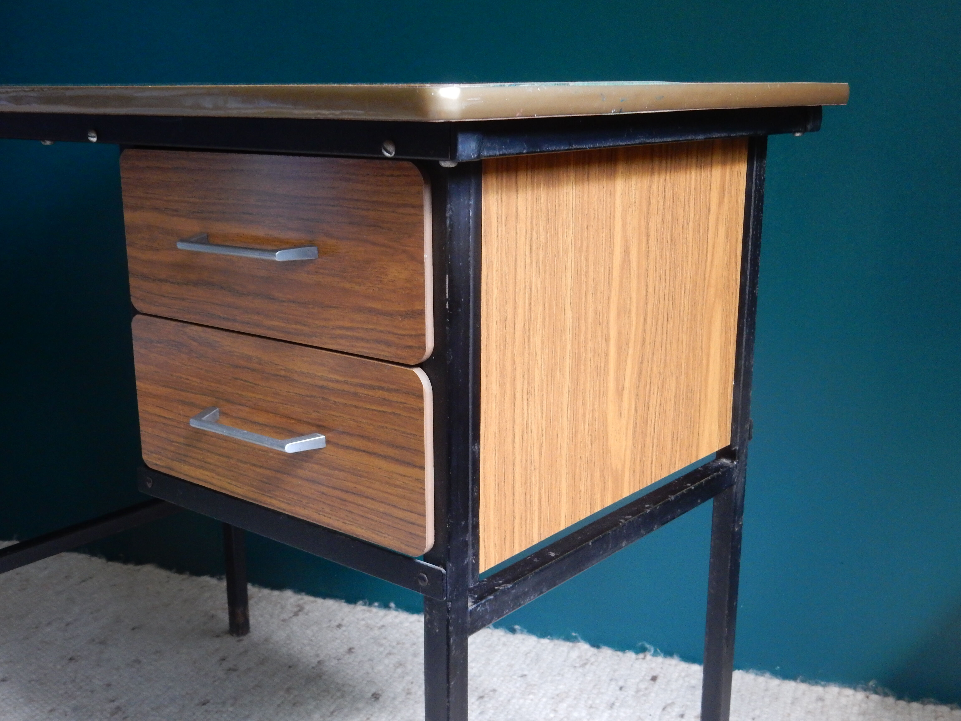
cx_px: 480
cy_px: 360
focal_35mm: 43
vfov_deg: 33.6
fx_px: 1194
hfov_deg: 43.9
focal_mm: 7.6
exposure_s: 1/15
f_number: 4.2
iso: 400
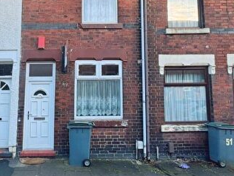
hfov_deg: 55.3
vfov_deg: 43.8
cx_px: 56
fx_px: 210
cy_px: 42
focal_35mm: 31
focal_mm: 2.22
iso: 40
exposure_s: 1/359
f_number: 2.2
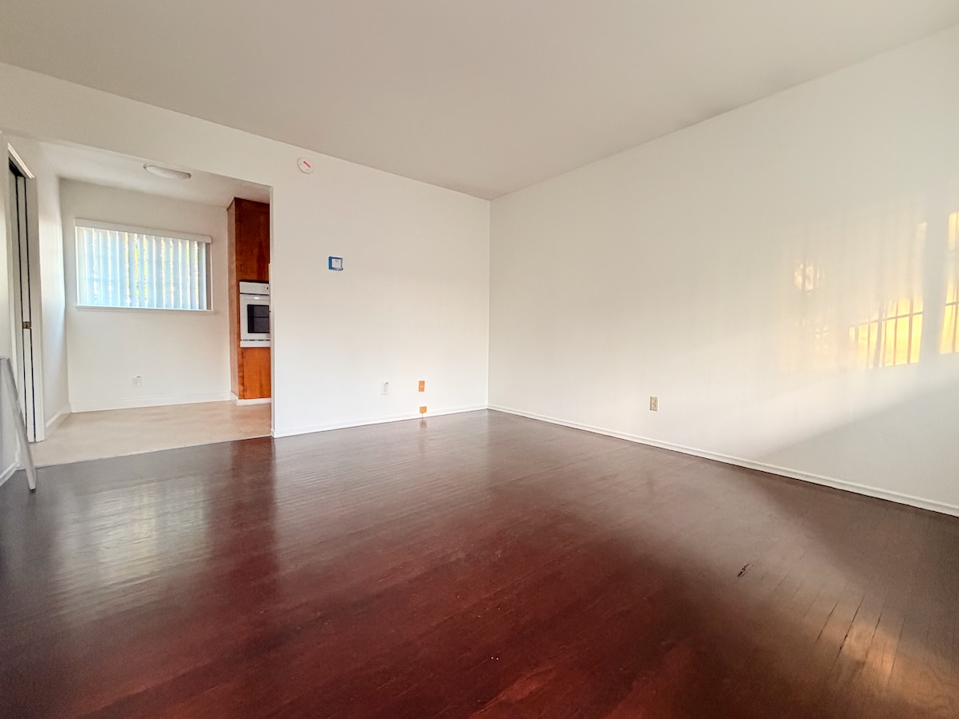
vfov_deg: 81.7
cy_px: 356
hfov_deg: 98.1
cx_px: 499
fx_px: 416
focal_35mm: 15
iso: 640
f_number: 2.2
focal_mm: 2.22
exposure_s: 1/60
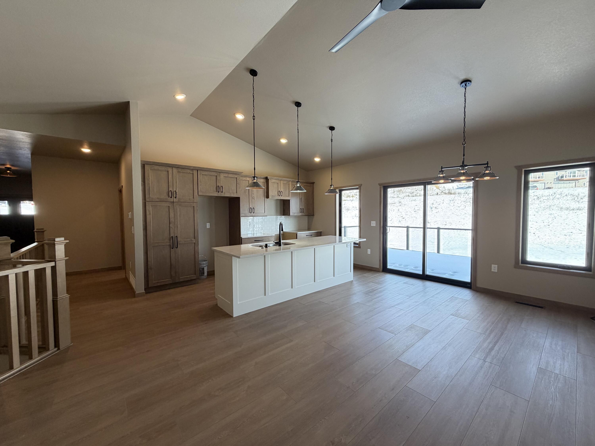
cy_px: 223
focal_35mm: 14
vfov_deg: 85.7
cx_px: 298
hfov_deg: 102.1
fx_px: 241
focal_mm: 2.22
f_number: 2.2
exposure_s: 1/120
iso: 125
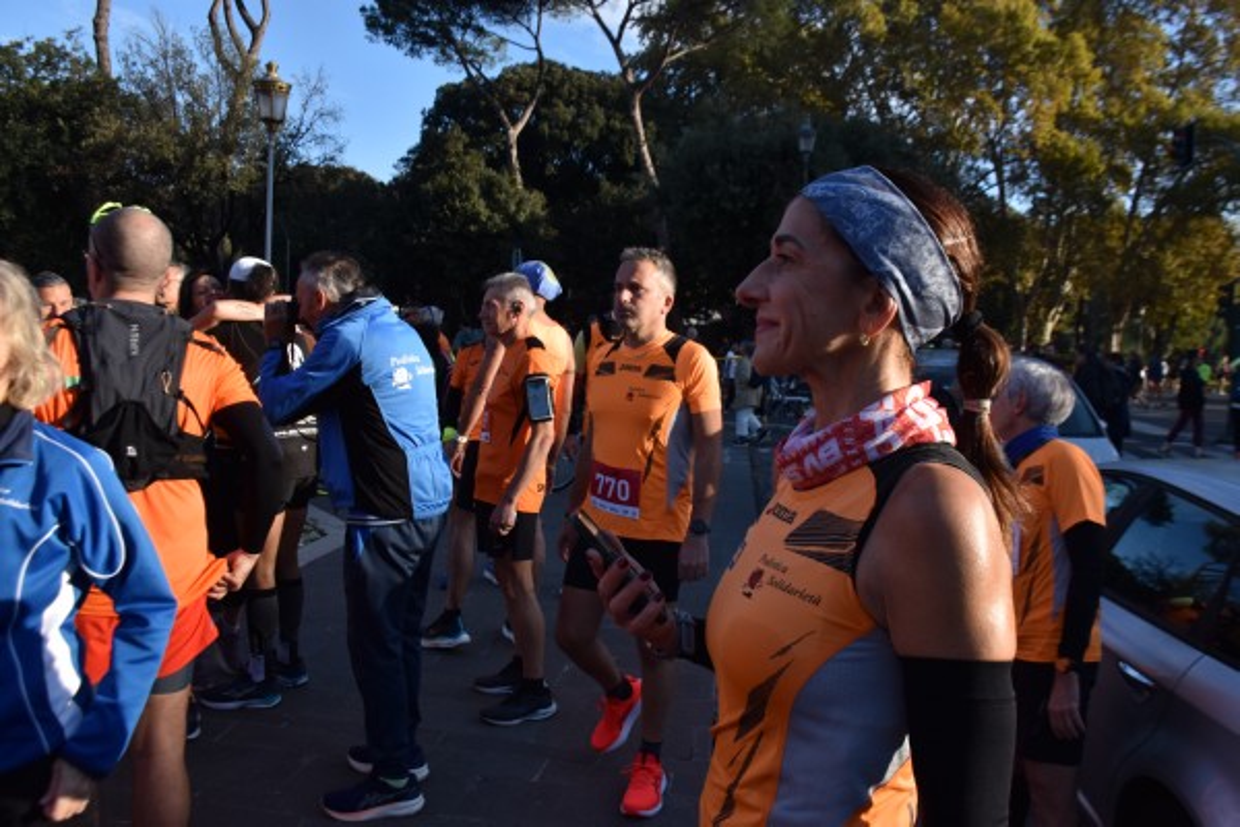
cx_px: 620
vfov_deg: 47.9
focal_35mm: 27
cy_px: 414
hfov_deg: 67.4
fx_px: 930
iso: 320
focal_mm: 18
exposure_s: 1/800
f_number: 7.1
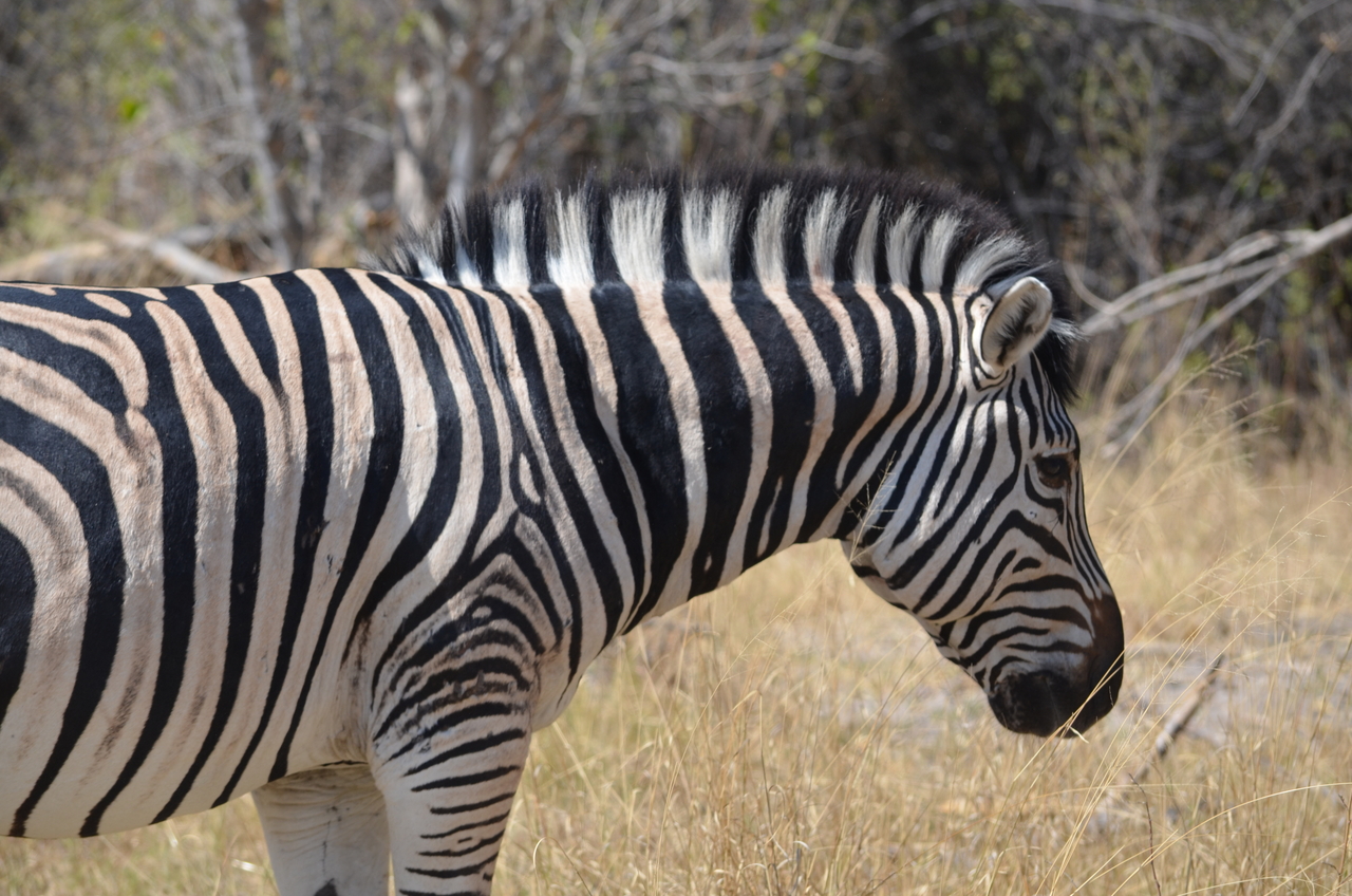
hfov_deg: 8.9
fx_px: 8714
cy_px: 448
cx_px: 676
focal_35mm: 232
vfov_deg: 5.9
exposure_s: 1/640
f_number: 6.3
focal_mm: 155
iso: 200
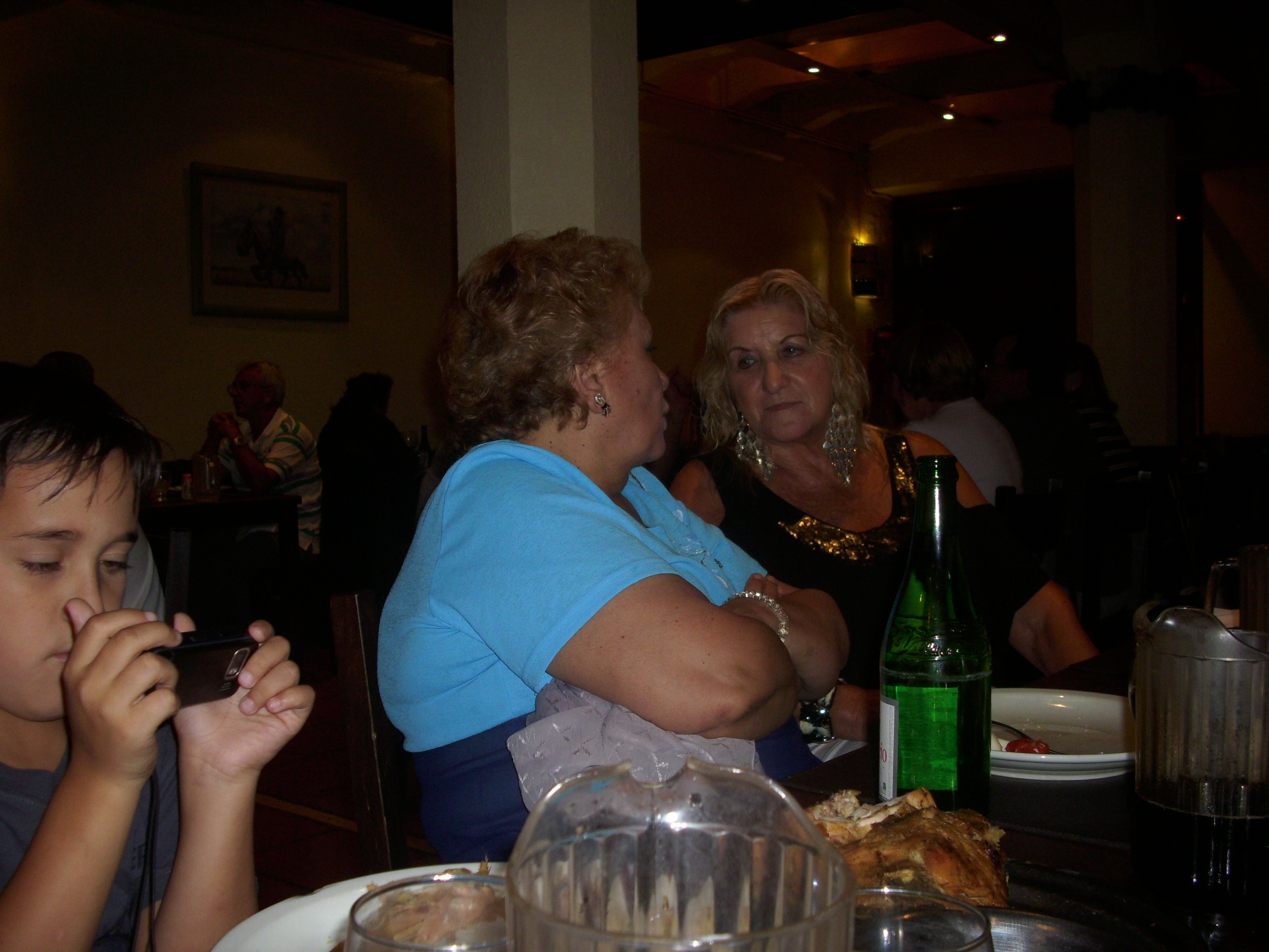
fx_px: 1136
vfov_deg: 45.4
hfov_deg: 58.4
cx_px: 634
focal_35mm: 31
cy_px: 476
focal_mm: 6.2
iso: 50
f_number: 2.8
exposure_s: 1/60
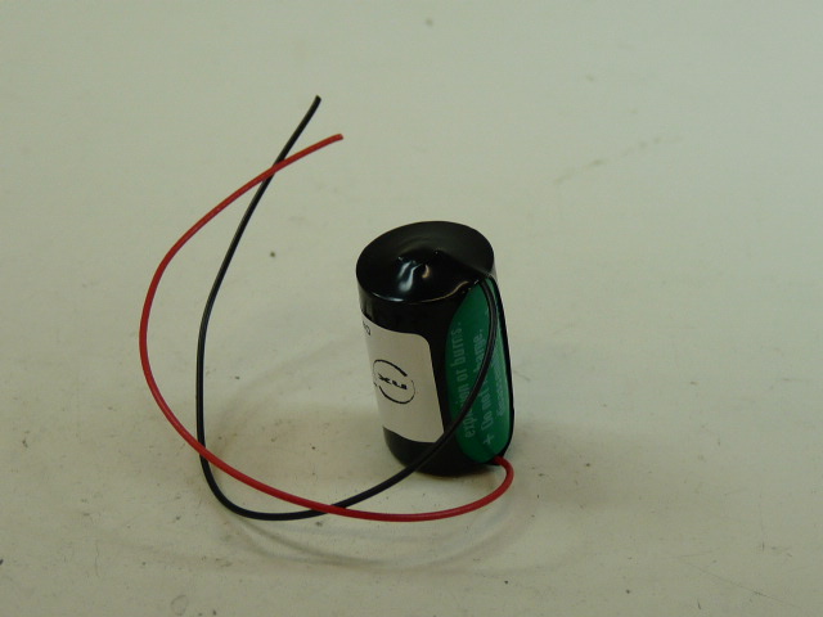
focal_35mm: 85
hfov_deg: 23.0
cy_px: 308
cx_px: 412
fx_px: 2021
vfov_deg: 17.4
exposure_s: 1/50
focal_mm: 8.7
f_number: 3.2
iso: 100
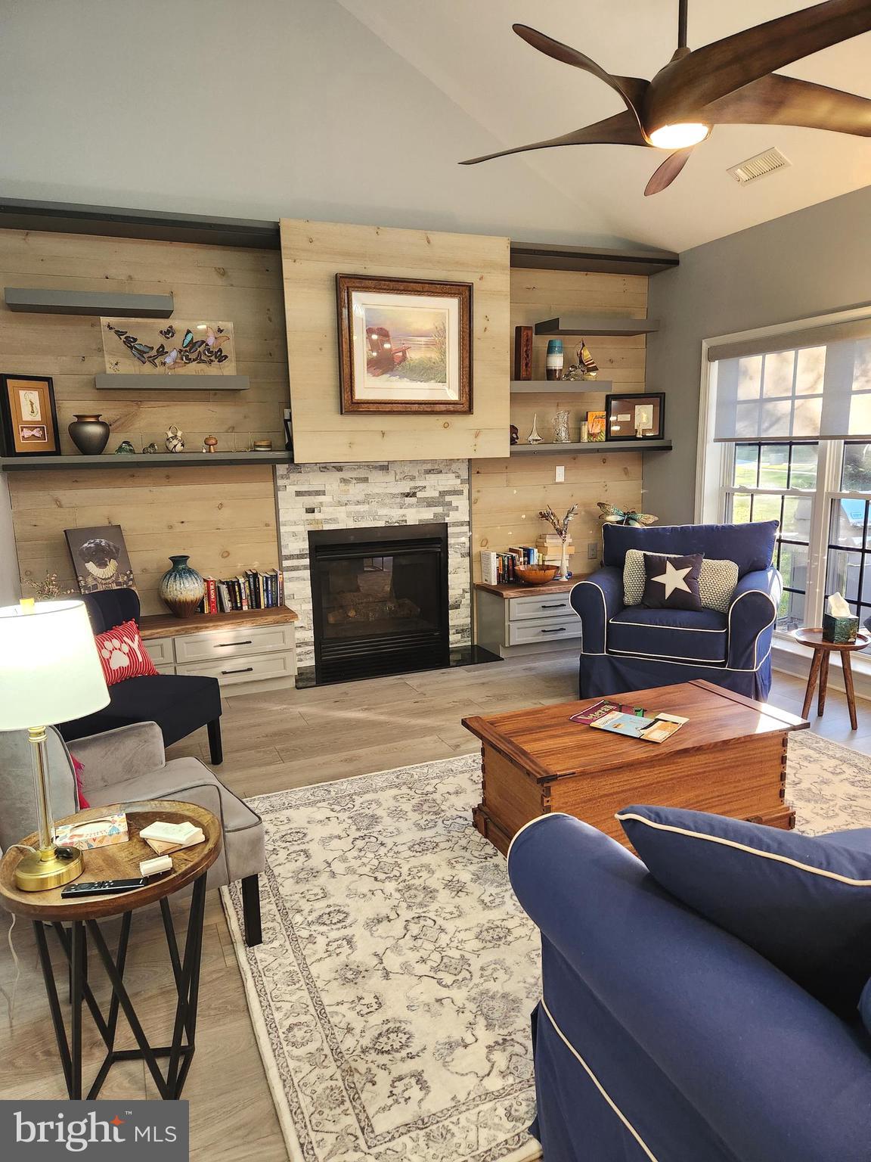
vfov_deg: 73.9
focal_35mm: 23
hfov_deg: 58.9
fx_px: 772
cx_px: 436
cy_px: 581
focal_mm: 5.4
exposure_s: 1/120
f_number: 1.8
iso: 400
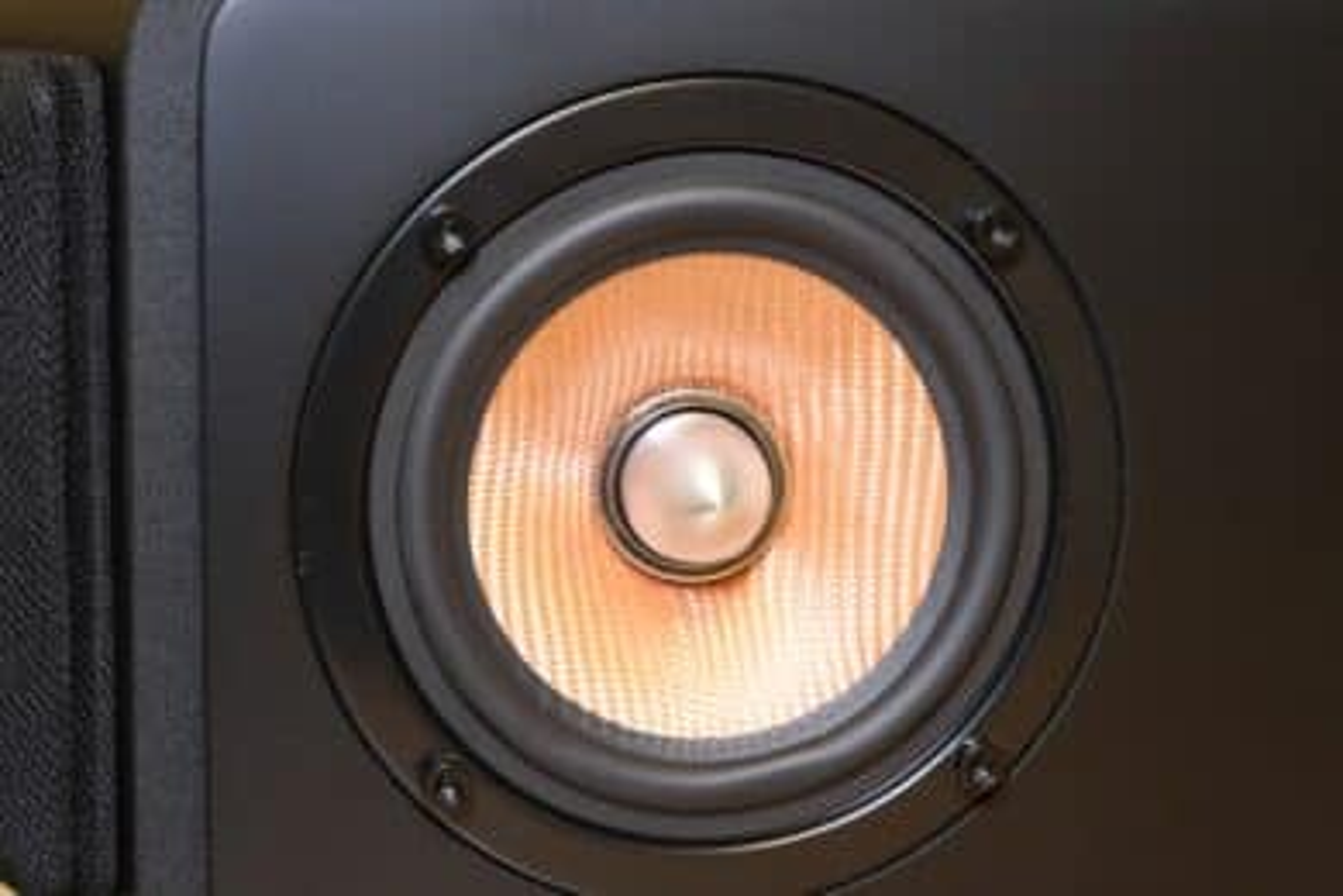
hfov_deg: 24.5
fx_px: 3096
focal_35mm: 83
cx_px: 672
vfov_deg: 16.5
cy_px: 448
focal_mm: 55
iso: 1600
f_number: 8
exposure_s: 1/12
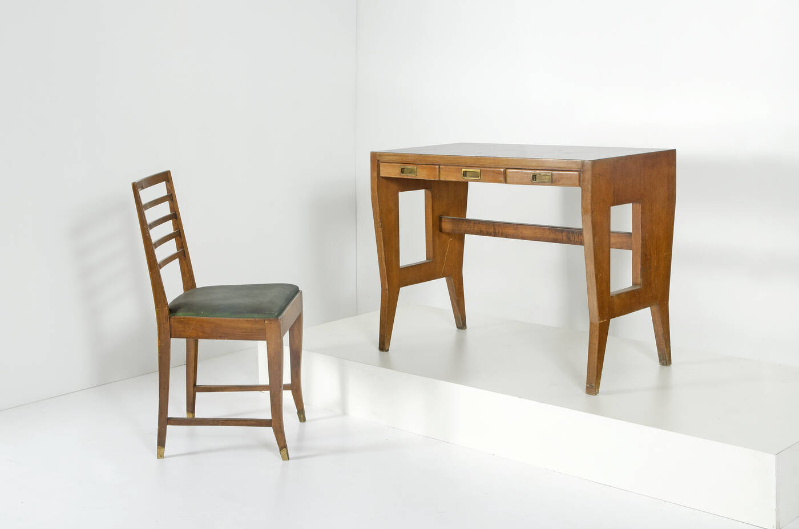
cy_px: 264
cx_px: 400
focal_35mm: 48
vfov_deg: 27.9
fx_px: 1063
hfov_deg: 41.2
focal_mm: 32
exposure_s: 1/200
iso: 250
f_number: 16
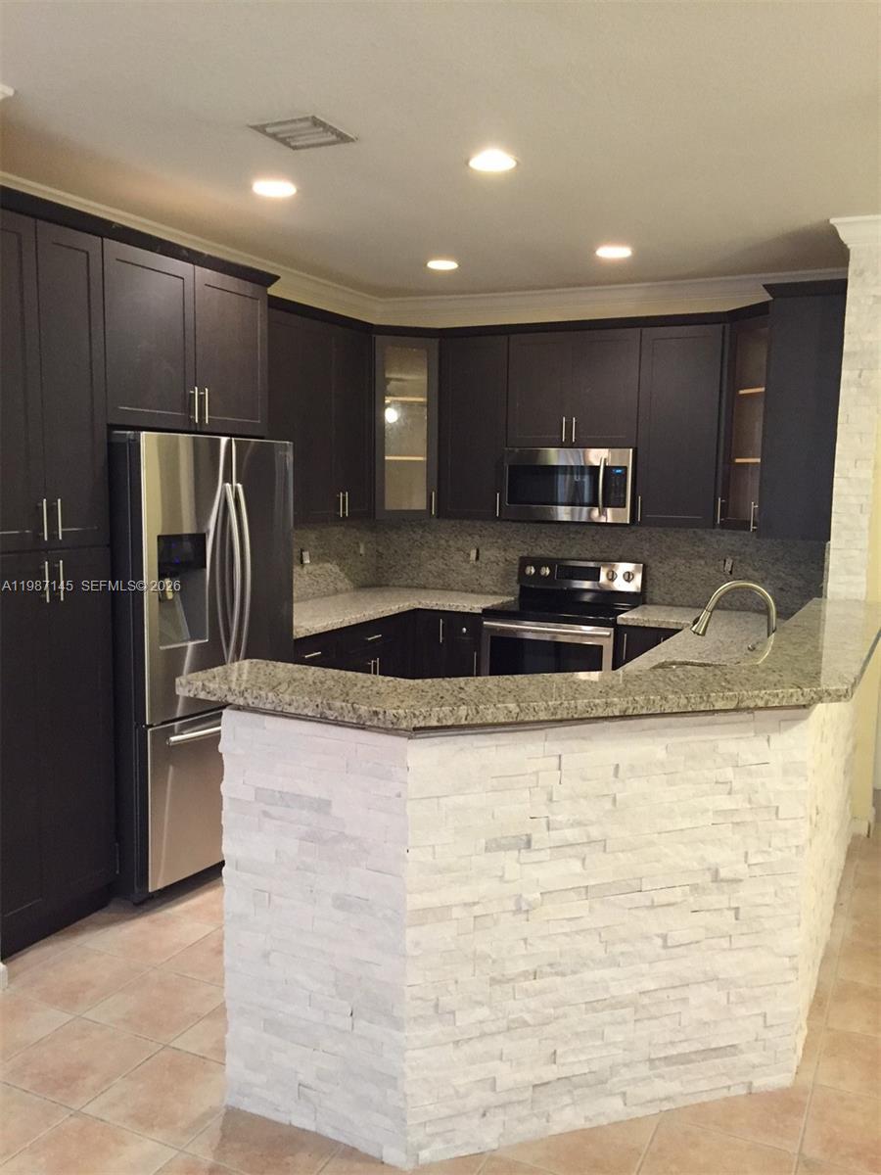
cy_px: 588
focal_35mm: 29
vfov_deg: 61.7
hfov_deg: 48.2
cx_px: 440
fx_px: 984
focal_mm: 4.15
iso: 250
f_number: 2.2
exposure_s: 1/24
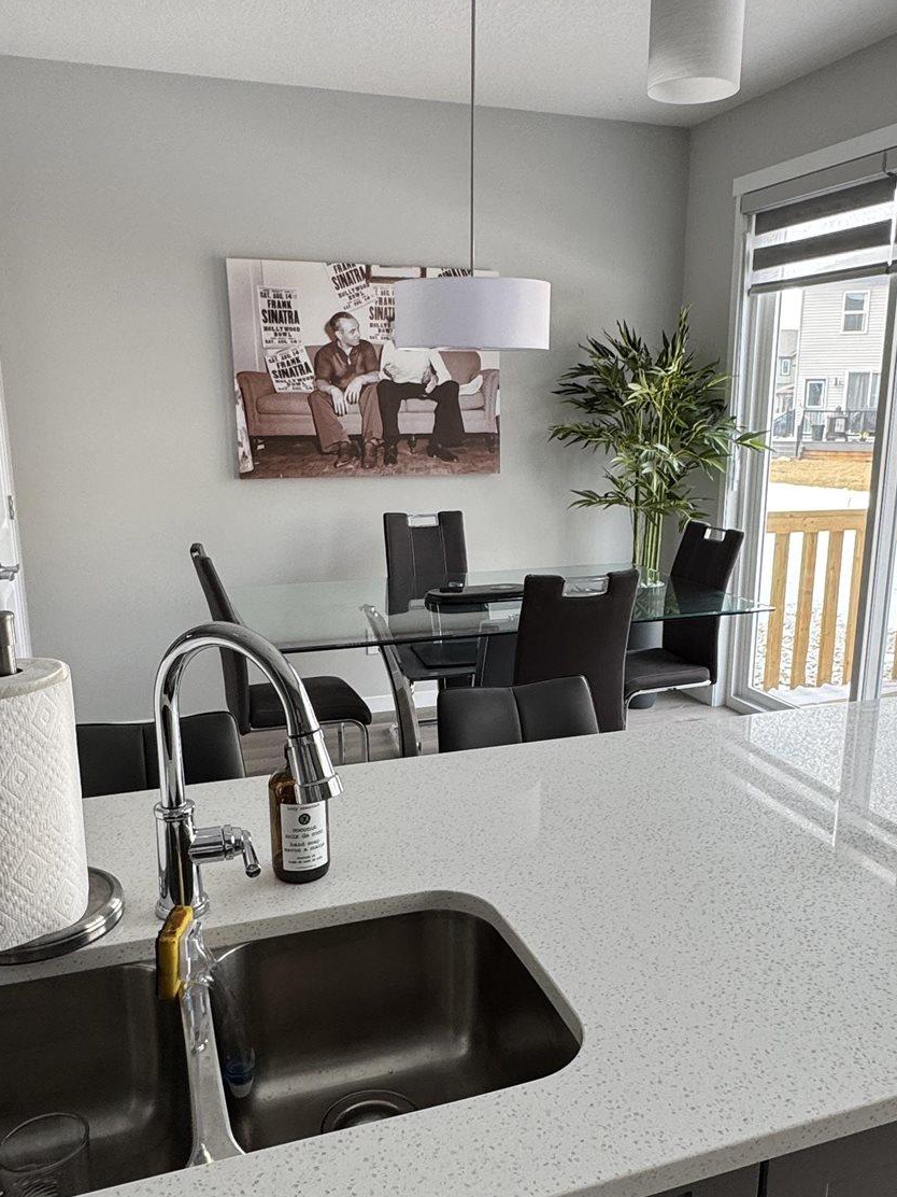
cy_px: 645
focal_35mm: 29
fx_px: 1002
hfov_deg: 48.2
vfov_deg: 61.6
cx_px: 475
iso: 64
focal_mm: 2.22
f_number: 2.2
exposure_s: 1/99
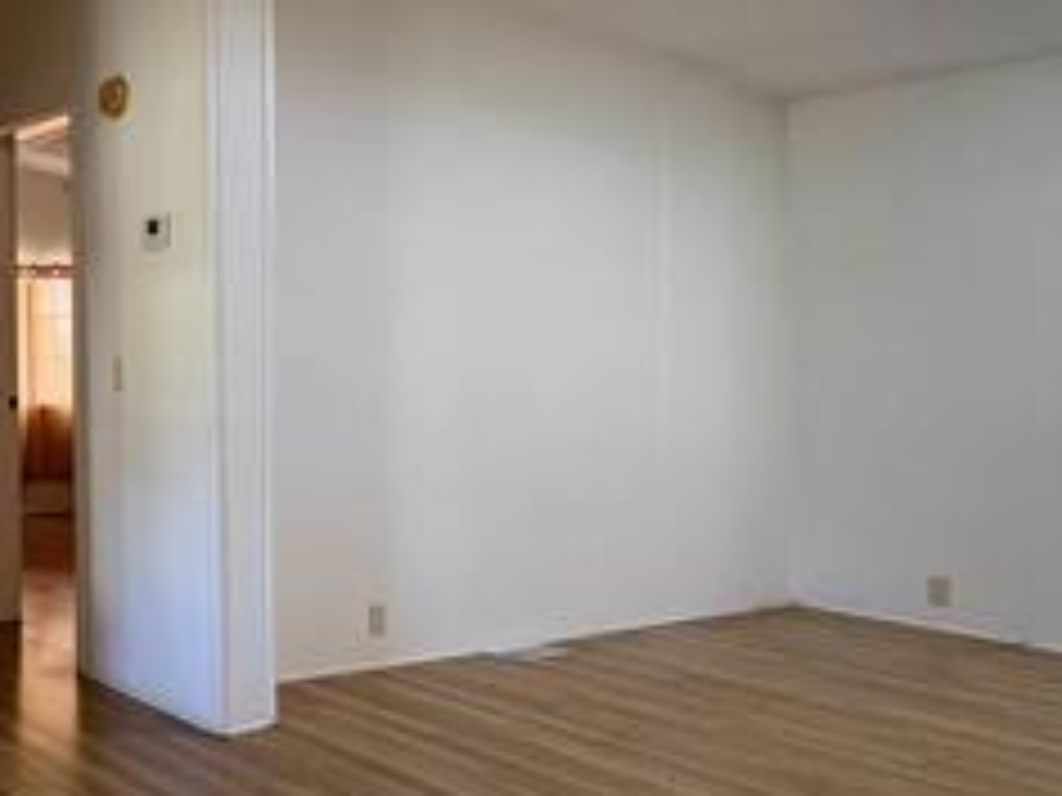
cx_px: -153
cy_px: 355
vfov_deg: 37.7
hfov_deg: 38.7
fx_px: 1166
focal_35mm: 38
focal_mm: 2.22
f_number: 2.2
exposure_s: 1/60
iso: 200
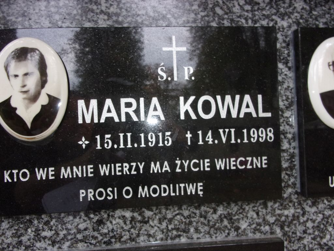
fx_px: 270
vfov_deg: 49.7
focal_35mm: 28
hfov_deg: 63.4
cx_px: 167
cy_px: 126
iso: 125
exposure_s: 1/34
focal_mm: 5.1
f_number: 3.9
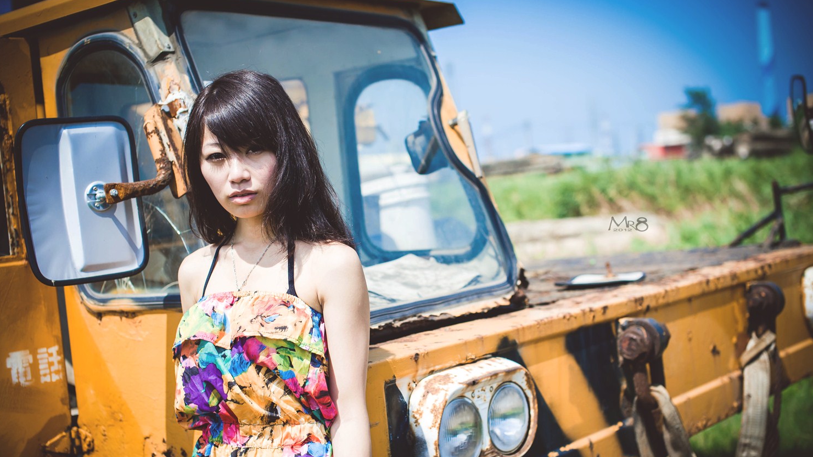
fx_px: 1143
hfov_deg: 39.2
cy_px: 251
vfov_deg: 22.6
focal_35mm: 53
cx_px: 406
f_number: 2.8
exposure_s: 1/4000
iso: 250
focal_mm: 50
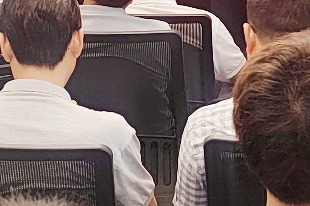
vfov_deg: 9.8
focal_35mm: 137
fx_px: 1179
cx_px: 139
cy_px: -83
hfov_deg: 15.0
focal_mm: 5.52
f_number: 1.9
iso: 688
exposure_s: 1/100
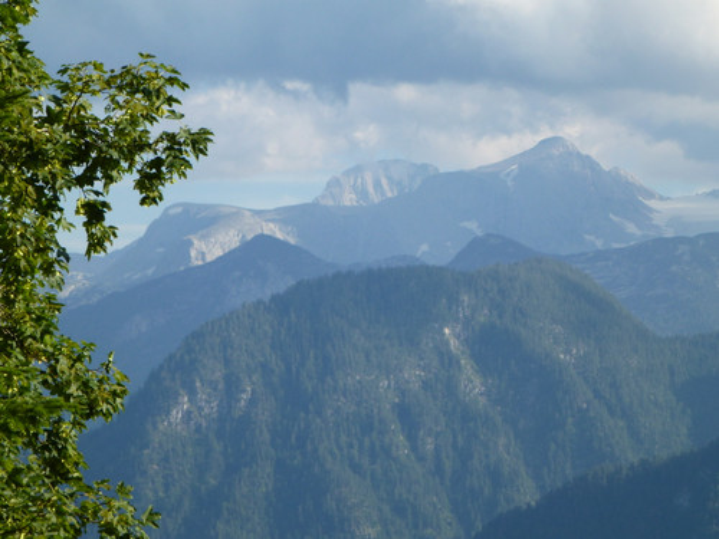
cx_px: 360
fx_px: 4486
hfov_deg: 9.2
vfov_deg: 6.9
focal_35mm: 216
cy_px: 270
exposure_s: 1/400
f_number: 5.5
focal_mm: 35.2
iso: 100
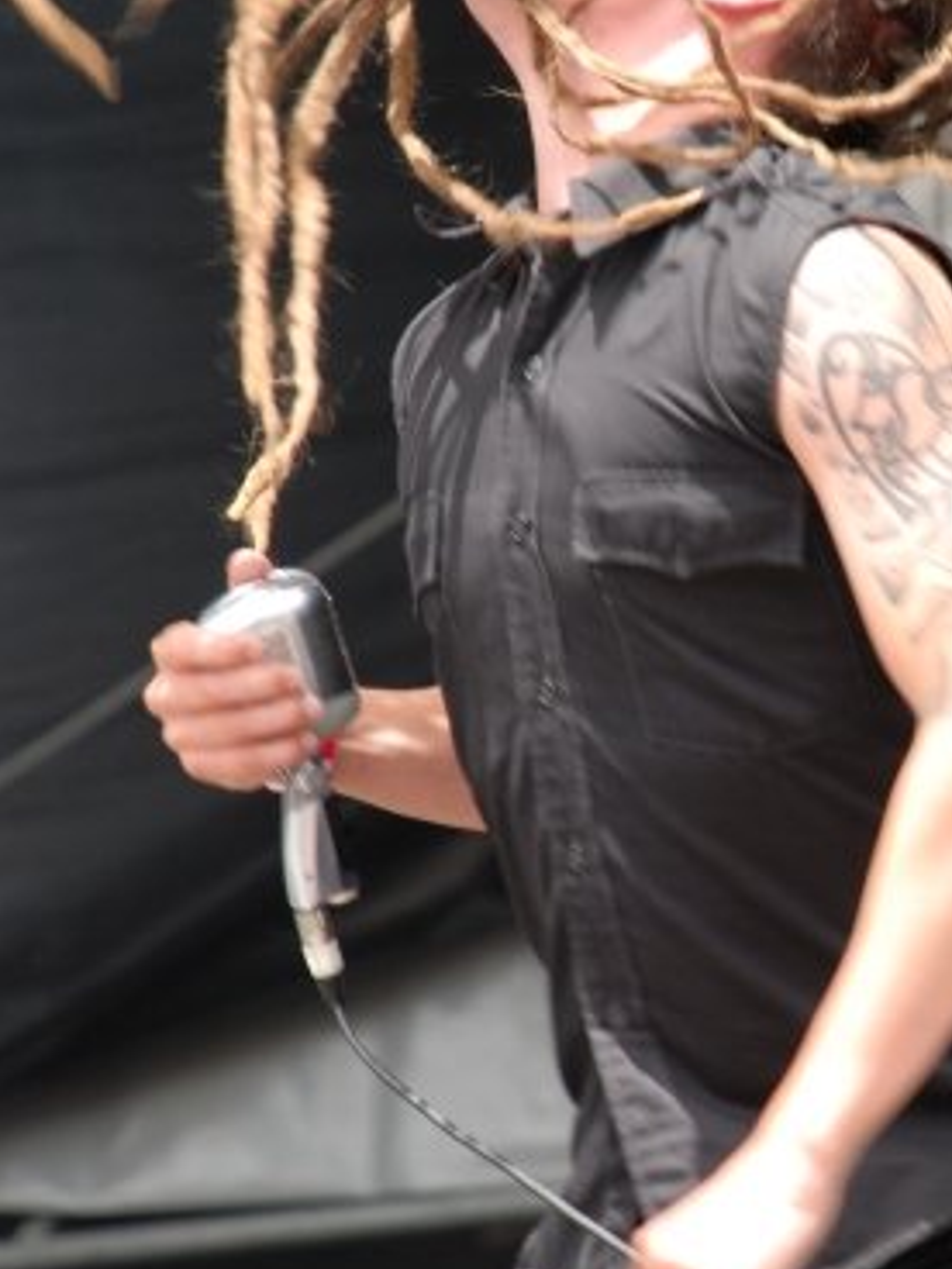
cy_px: 555
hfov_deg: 3.6
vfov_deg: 4.8
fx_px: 15035
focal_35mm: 410
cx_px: 880
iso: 200
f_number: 5.6
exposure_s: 1/125
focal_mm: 135
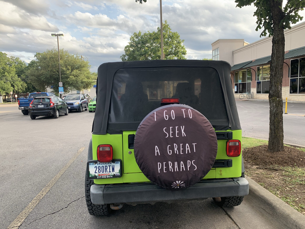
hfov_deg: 67.3
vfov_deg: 53.1
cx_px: 152
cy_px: 114
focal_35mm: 26
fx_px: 229
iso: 25
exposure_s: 1/286
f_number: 1.8
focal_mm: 4.25
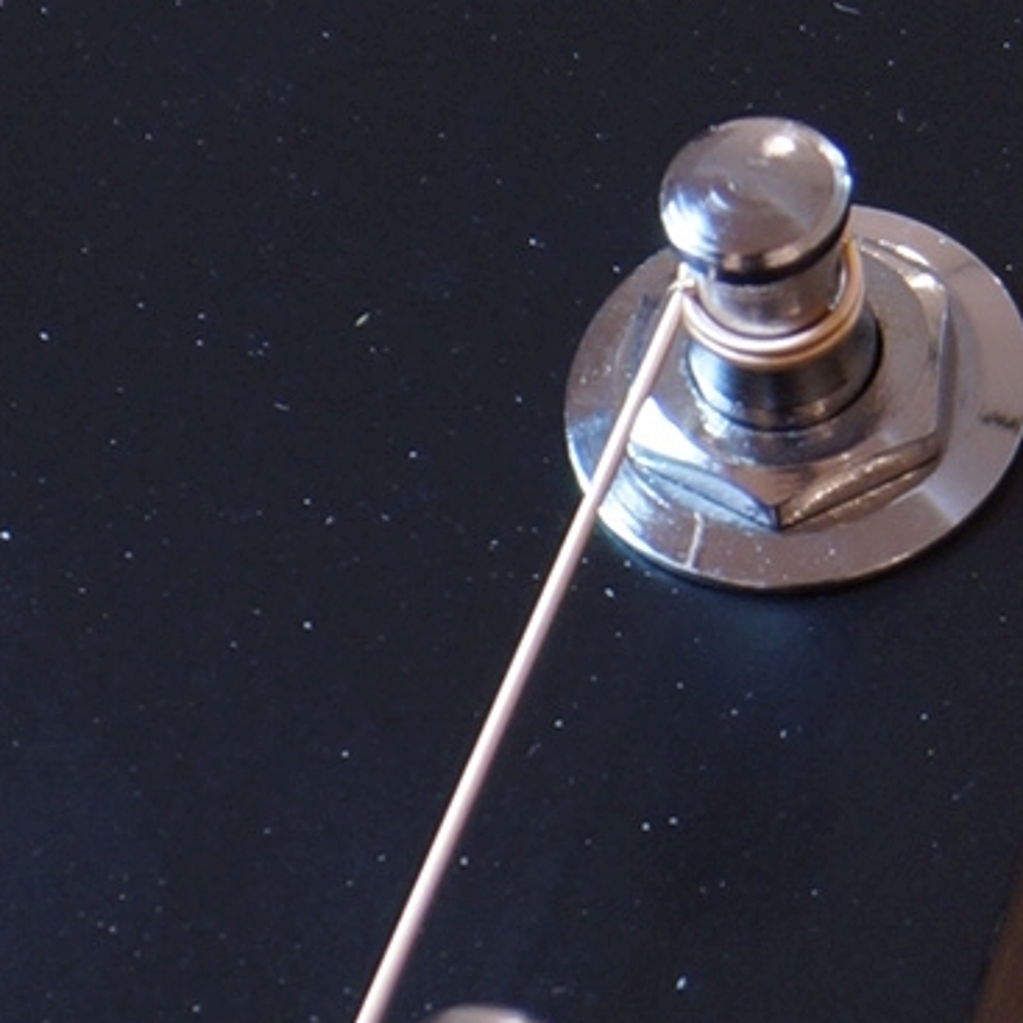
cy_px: 1951
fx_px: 23811
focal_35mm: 712
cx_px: 25
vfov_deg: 2.5
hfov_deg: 2.5
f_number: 5
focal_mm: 75
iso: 100
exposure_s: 1/5
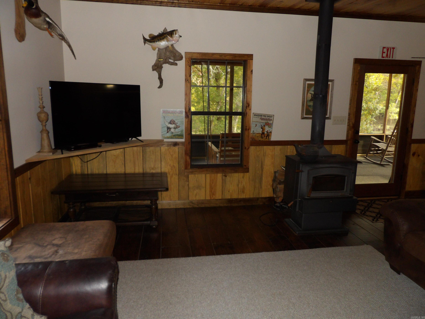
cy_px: 160
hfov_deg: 71.6
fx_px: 295
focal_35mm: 24
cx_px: 212
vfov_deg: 56.8
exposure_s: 1/60
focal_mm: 4.3
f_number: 2.8
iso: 200
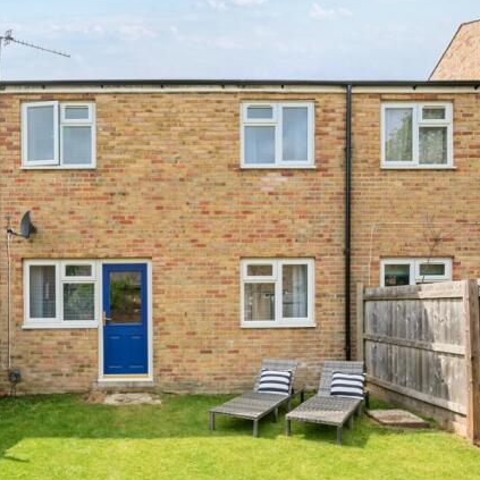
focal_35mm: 25
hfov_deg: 61.7
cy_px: 242
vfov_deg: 62.9
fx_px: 392
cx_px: 170
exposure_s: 1/400
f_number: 8
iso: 400
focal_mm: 13
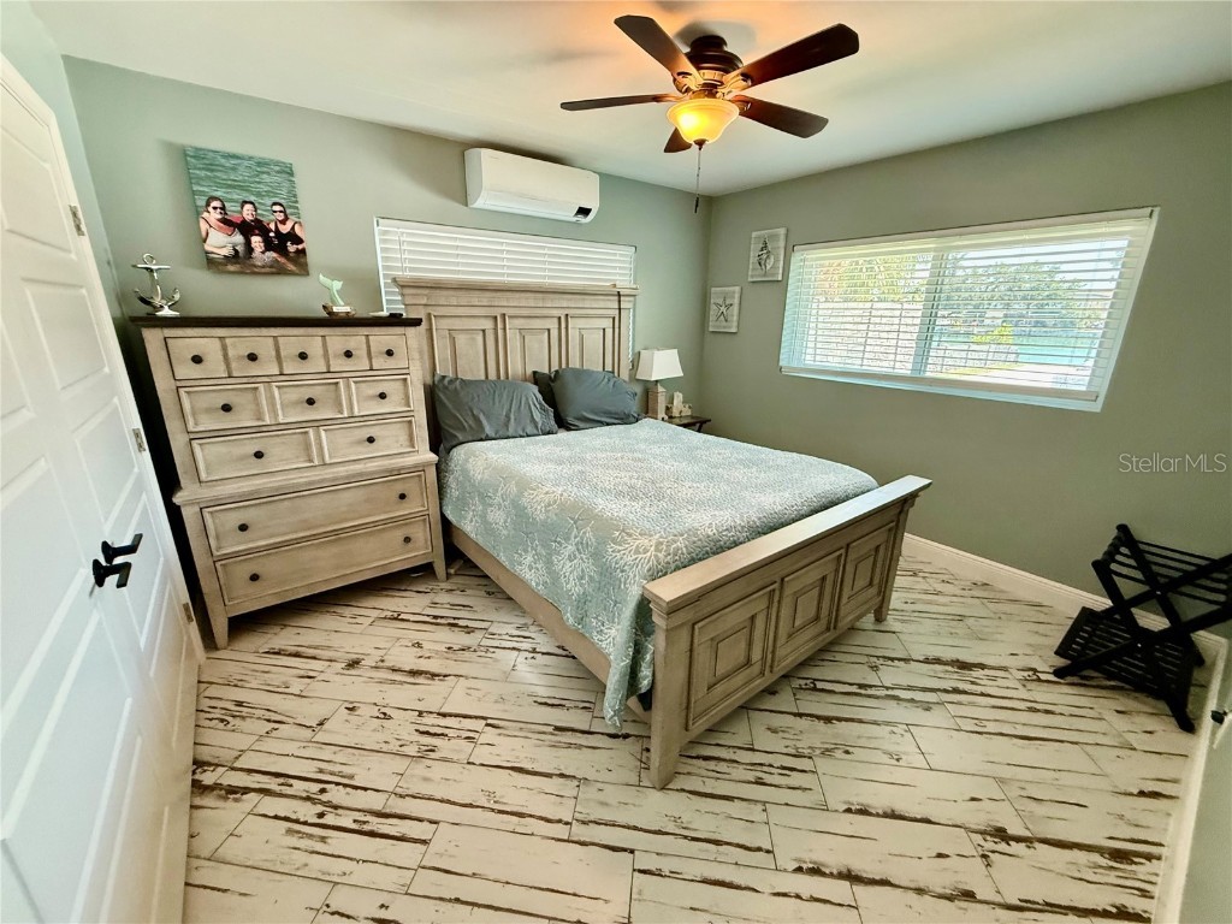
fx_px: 498
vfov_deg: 85.7
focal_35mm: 14
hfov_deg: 102.1
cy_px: 462
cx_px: 616
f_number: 2.2
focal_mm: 2.22
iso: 320
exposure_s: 1/120
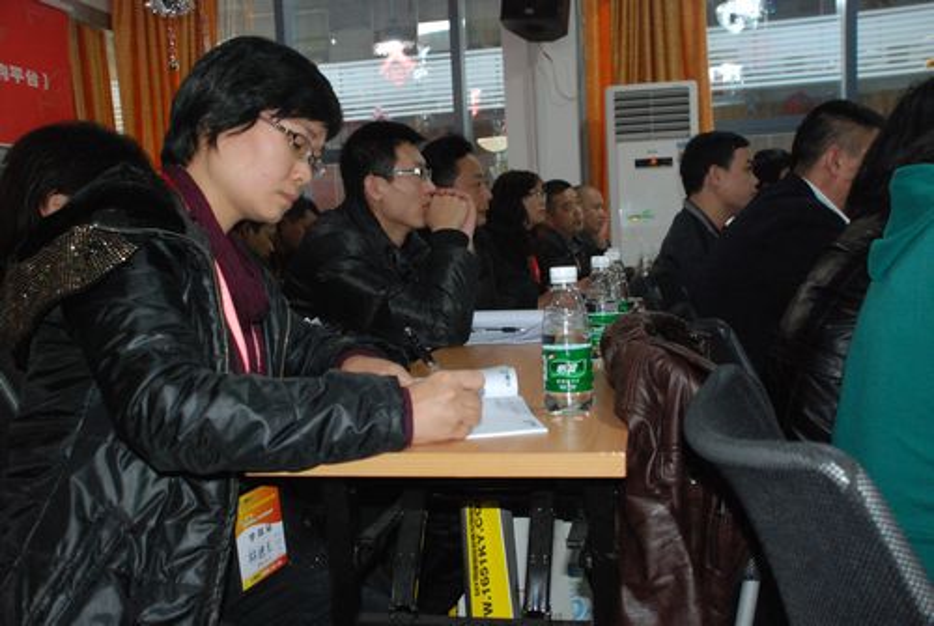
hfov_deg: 53.1
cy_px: 313
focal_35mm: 36
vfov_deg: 37.0
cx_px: 467
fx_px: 935
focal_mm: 24
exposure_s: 1/60
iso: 1600
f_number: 5.6
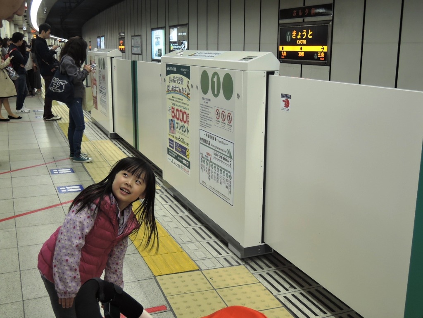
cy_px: 159
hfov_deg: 46.8
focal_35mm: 40
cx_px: 212
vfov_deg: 36.0
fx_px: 489
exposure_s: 1/30
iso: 250
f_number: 3.2
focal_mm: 8.6
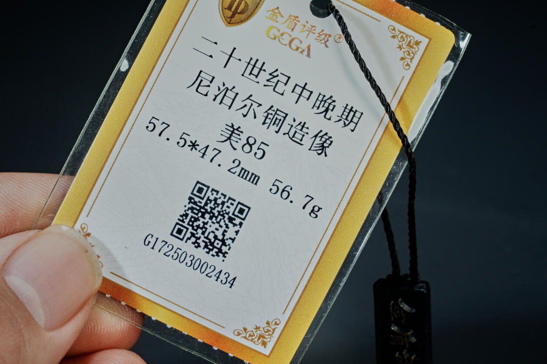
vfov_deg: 9.4
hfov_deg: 14.1
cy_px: 173
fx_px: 2218
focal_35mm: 146
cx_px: 252
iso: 100
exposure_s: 1/160
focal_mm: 88
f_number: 18
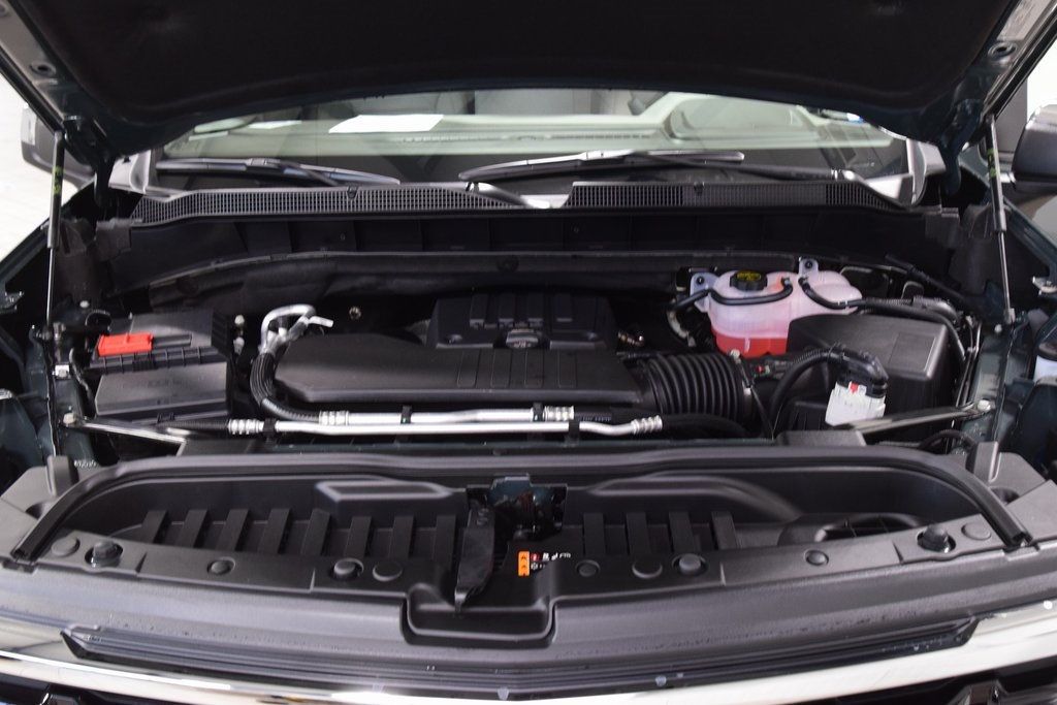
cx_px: 528
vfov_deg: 36.9
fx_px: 1057
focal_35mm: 36
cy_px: 352
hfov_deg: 53.1
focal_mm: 24
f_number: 6.3
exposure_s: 1/15
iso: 1600
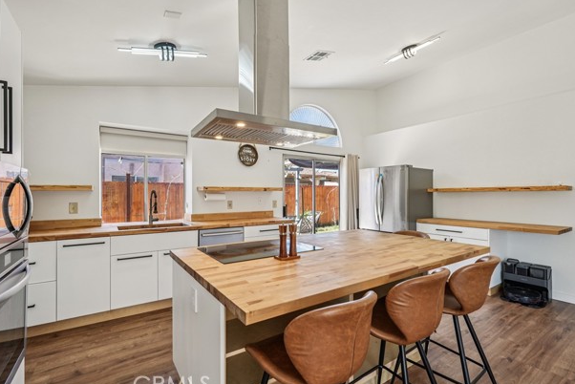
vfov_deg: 70.5
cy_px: 194
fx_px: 272
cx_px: 278
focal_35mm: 17
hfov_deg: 93.2
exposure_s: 1/45
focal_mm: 16
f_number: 8
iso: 400
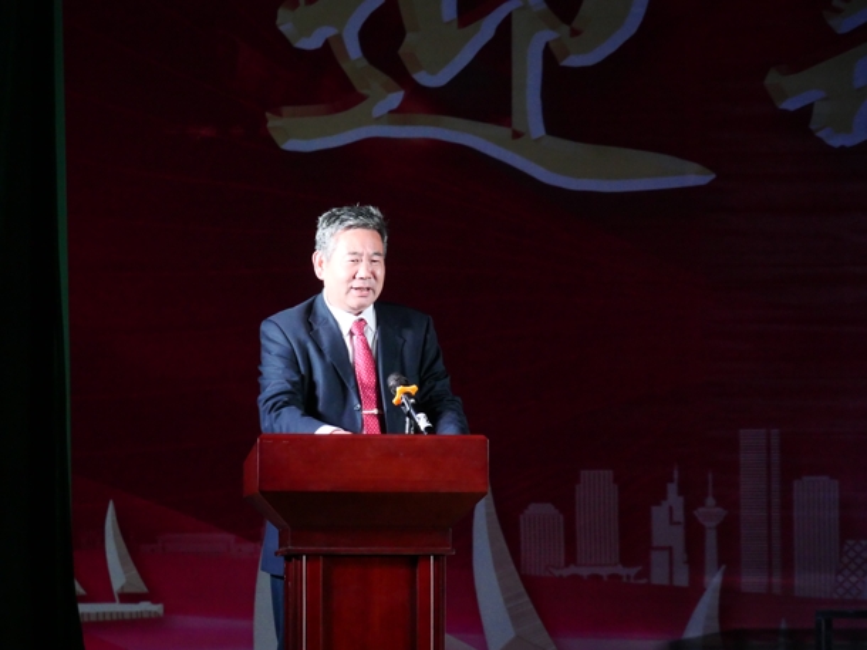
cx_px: 434
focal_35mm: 238
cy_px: 325
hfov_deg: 8.3
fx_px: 5959
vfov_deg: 6.2
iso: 3200
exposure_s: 1/125
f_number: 5.3
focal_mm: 119
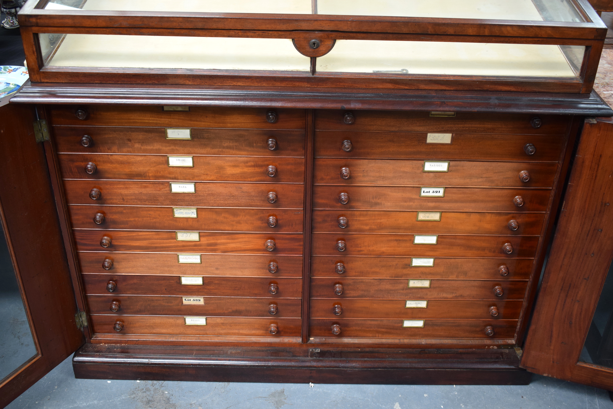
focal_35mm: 39
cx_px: 306
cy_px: 204
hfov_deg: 49.5
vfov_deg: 34.2
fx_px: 664
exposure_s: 1/60
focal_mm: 26
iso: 640
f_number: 4
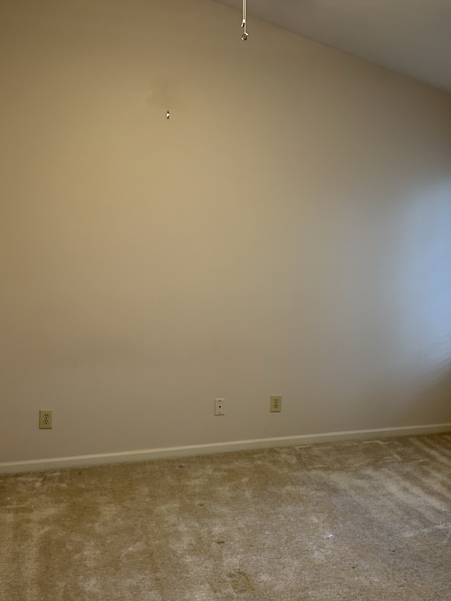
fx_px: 660
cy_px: 338
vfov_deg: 48.9
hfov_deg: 37.5
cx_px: 279
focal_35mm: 38
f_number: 1.5
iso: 200
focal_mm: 5.7
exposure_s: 1/60
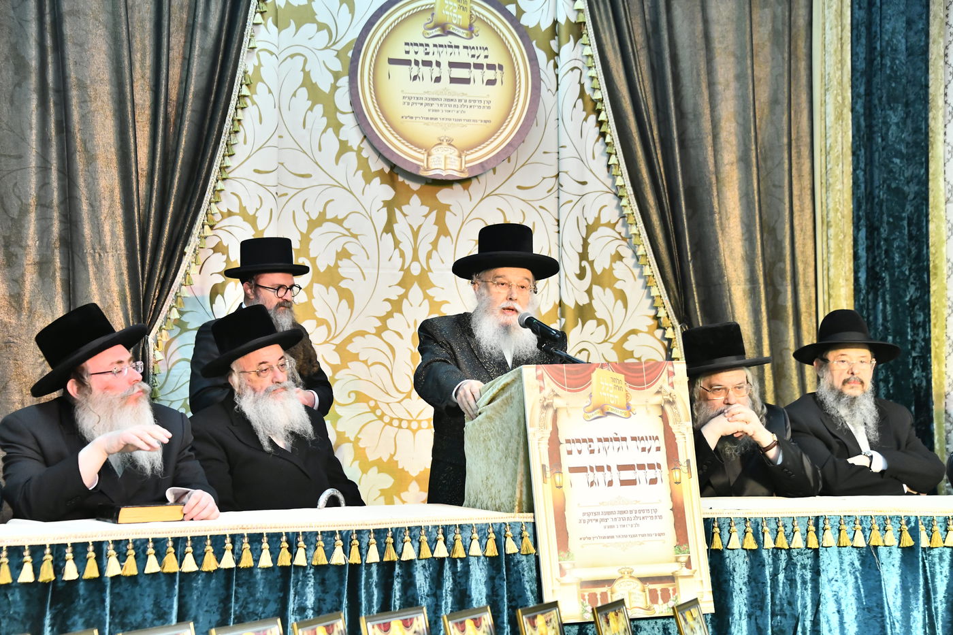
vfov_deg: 17.5
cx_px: 476
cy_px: 318
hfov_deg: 26.0
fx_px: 2064
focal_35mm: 78
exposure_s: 1/125
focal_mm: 78
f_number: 5.6
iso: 3200
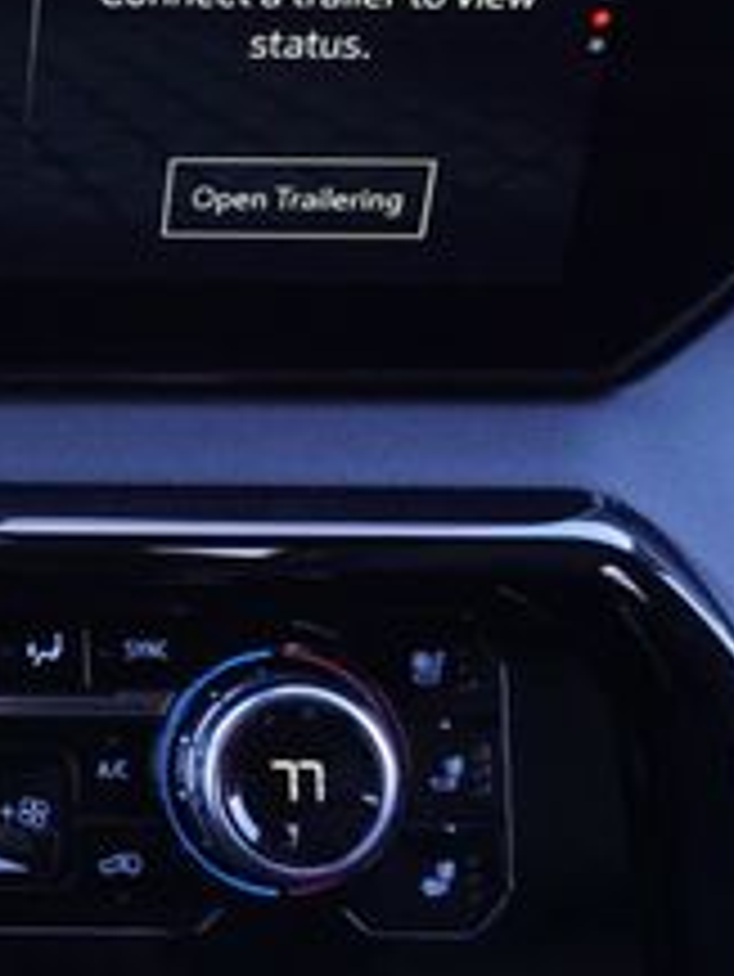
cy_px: 252
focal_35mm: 68
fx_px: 1921
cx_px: -374
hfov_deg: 19.0
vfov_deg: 28.2
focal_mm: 16
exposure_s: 1/320
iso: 1600
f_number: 4
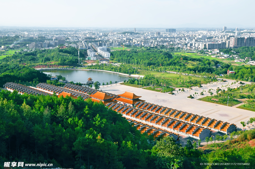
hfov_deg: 46.5
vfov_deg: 31.7
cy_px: 84
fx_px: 297
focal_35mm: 42
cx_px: 128
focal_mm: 28
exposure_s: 1/160
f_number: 10
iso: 250
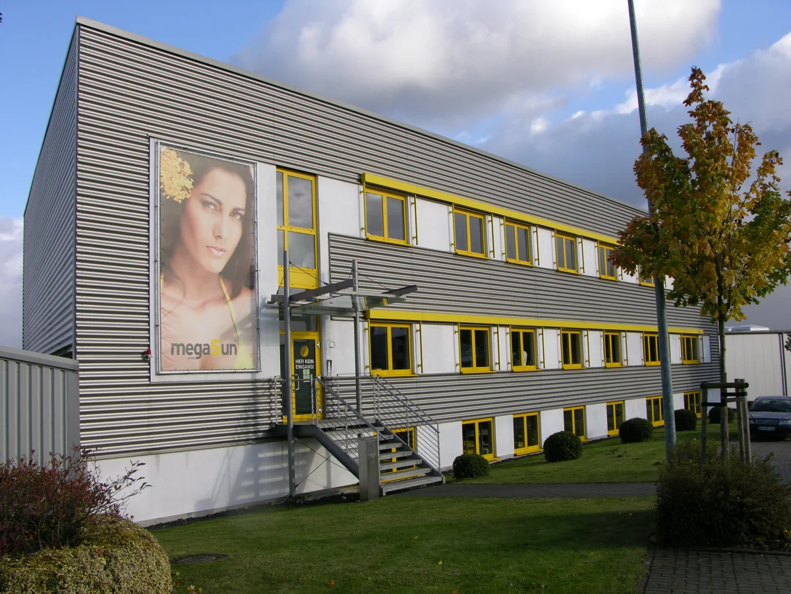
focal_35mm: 35
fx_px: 800
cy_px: 297
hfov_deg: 52.6
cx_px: 396
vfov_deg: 40.7
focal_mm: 8.9
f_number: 5.6
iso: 50
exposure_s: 1/193
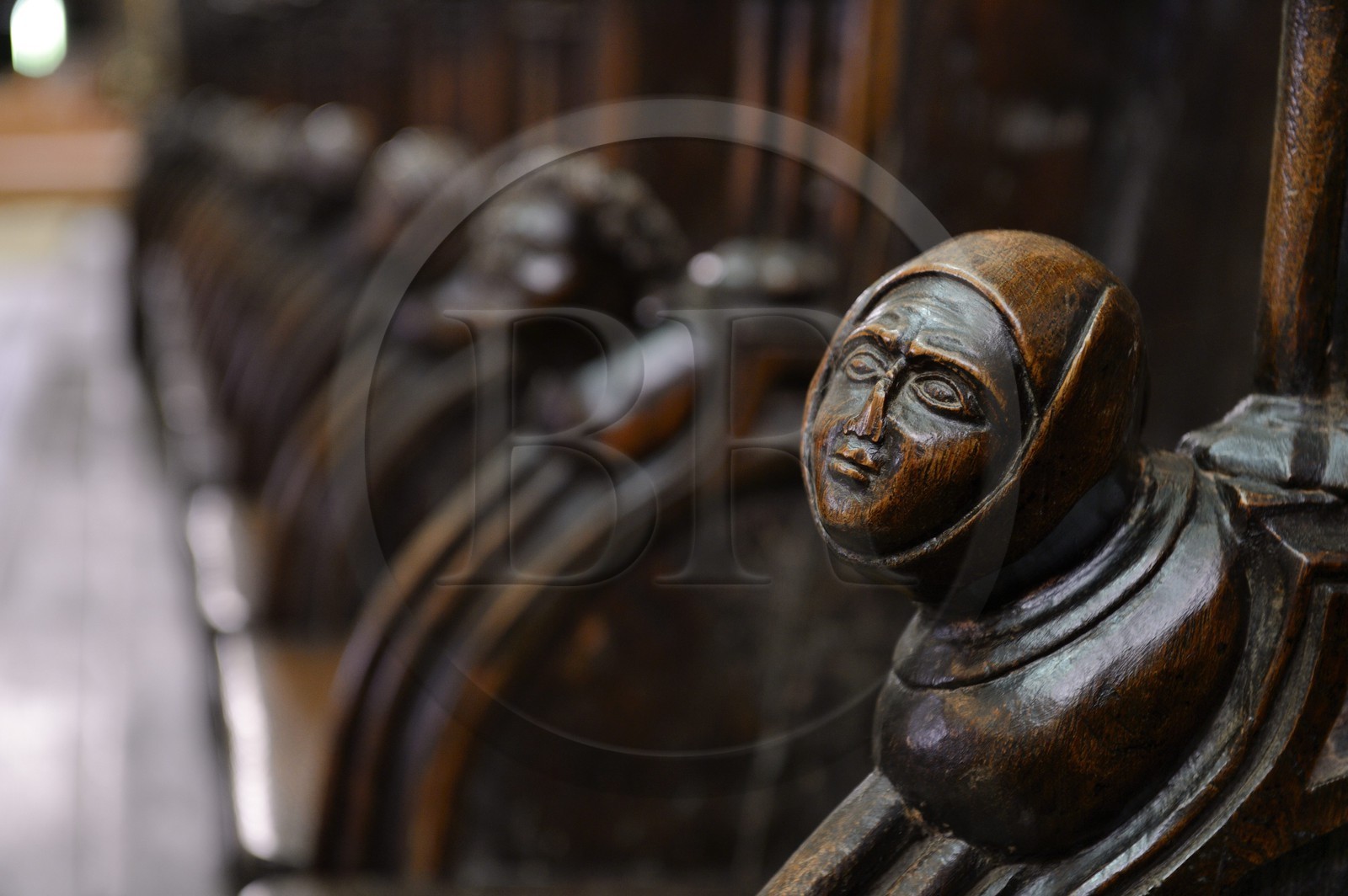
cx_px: 674
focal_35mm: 70
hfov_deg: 28.9
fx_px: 2619
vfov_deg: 19.4
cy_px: 448
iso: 800
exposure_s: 1/3.33
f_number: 4
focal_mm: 70
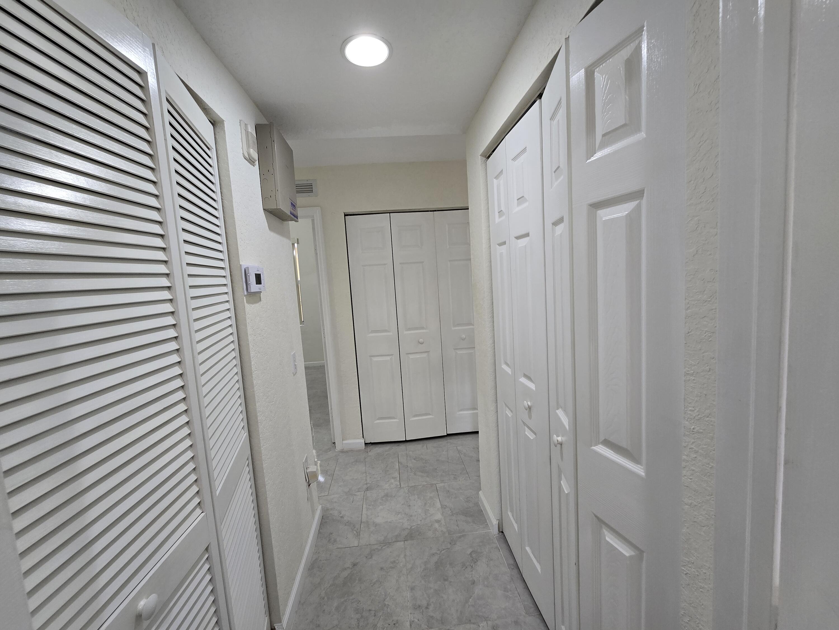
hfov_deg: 106.2
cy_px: 315
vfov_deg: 89.9
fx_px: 315
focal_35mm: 13
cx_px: 420
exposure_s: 1/60
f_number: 2.2
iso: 100
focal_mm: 2.2
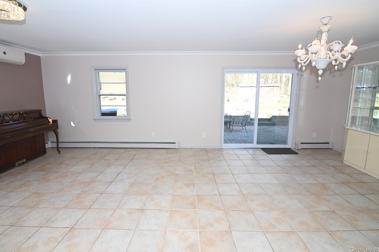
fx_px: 179
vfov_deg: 70.4
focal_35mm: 17
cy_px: 120
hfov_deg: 93.3
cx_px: 188
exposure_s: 1/125
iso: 800
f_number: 9
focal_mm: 16
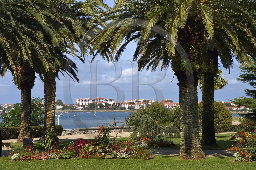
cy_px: 85
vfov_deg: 19.4
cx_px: 128
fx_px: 497
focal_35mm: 70
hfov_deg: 28.9
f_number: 14
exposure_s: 1/250
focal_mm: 70
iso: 200
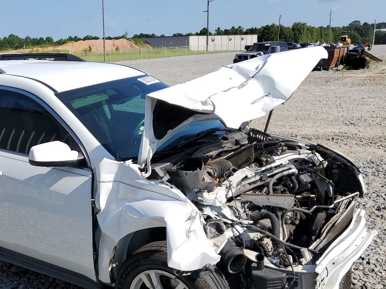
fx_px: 446
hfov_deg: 45.4
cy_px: 202
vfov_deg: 35.5
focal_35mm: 40
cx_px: 104
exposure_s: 1/3333
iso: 50
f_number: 1.5
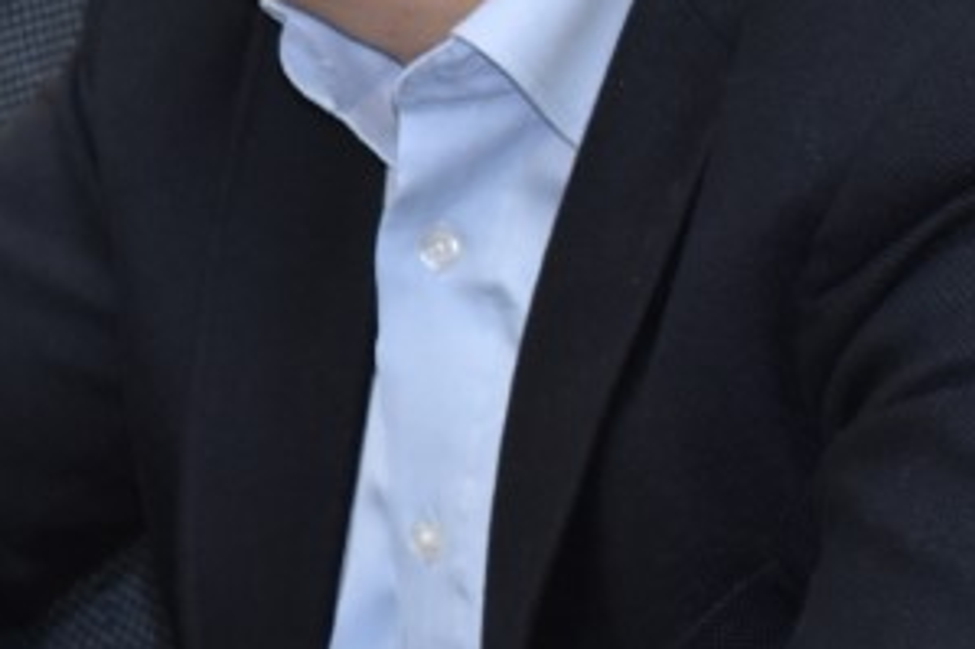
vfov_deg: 5.9
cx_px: -682
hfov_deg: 8.6
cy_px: -209
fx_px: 6253
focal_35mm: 231
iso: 800
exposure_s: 1/125
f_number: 5.6
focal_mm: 40
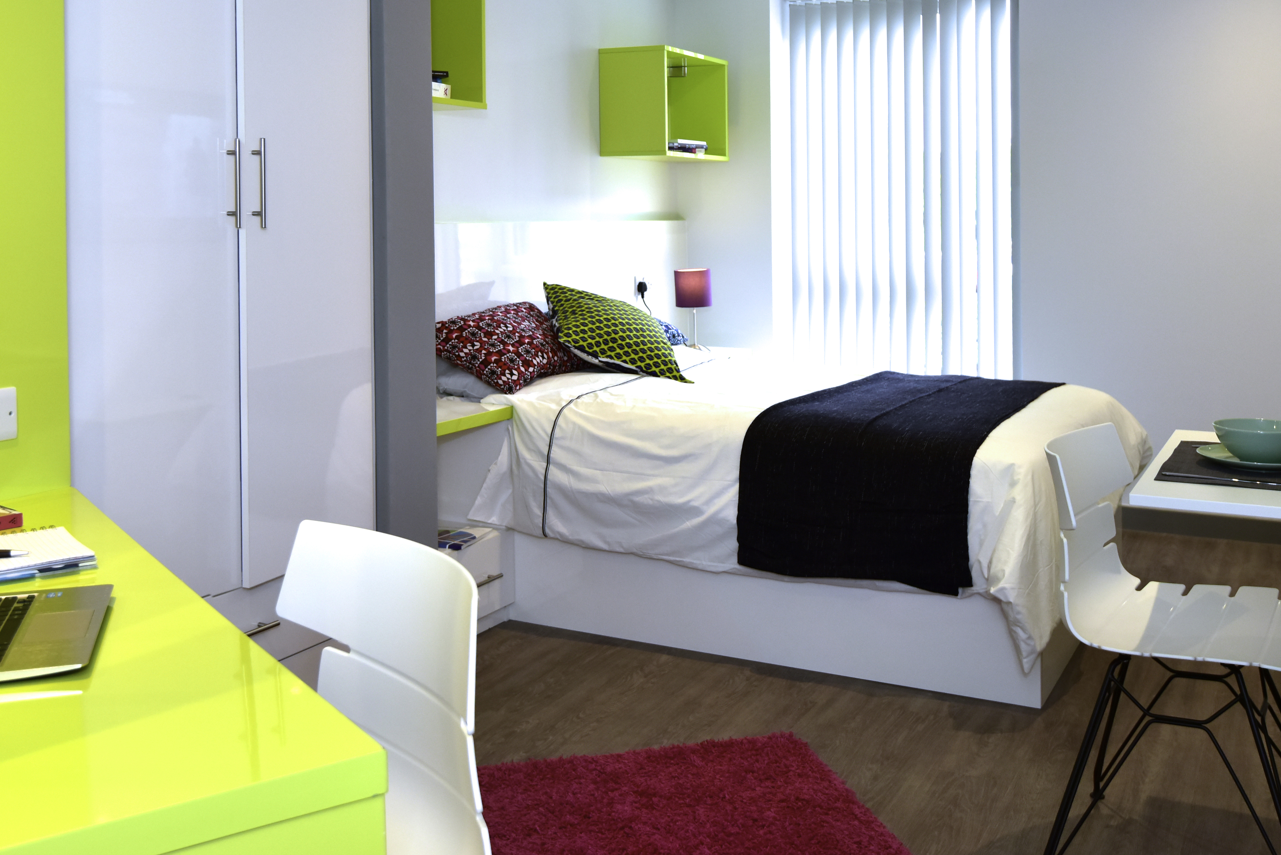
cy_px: 217
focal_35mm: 36
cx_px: 664
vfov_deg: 36.1
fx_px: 1281
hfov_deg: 53.1
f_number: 4
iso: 560
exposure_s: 1/80
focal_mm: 23
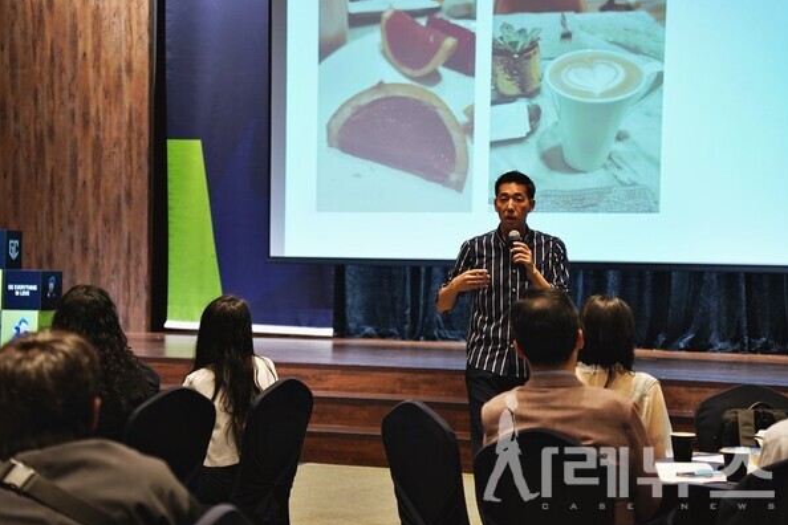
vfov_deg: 14.6
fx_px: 2057
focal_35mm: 94
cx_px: 397
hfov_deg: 21.7
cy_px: 264
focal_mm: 62
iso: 1600
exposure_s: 1/125
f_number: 2.8
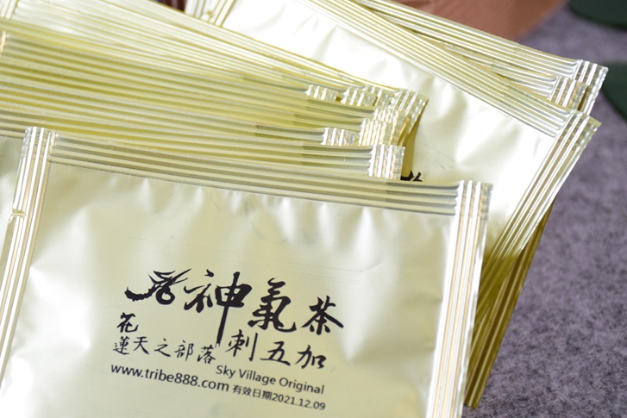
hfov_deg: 20.5
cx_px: 205
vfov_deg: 13.8
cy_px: 210
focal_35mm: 99
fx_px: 1724
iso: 1600
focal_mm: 48
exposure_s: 1/160
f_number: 6.3
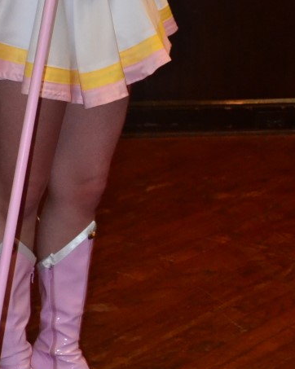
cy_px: -53
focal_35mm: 161
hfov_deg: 9.6
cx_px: 74
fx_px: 1760
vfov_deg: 11.8
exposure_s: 1/60
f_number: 7.1
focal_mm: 45
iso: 3200
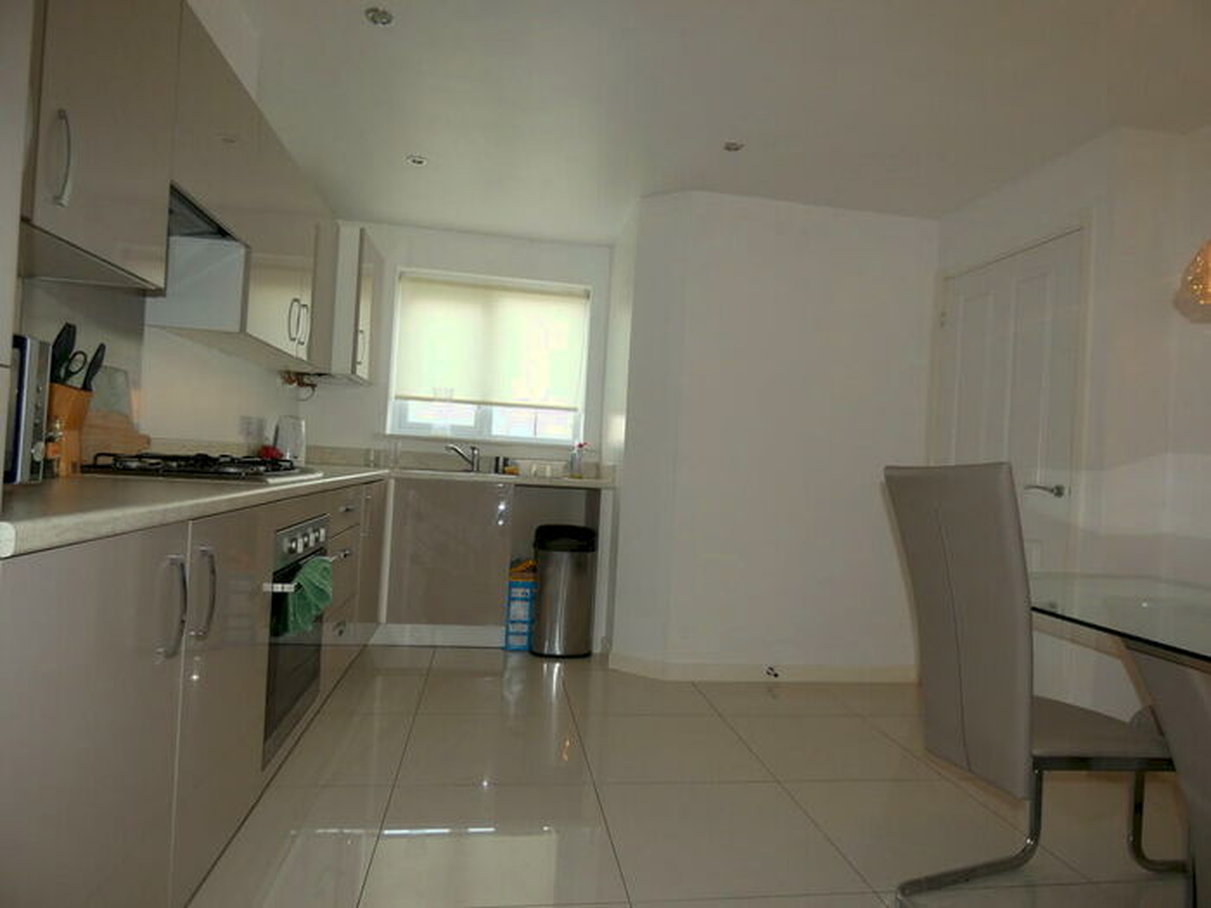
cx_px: 606
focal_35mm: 20
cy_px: 454
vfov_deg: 66.0
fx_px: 700
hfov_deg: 81.7
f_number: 2.8
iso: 80
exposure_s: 1/60
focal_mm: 3.6
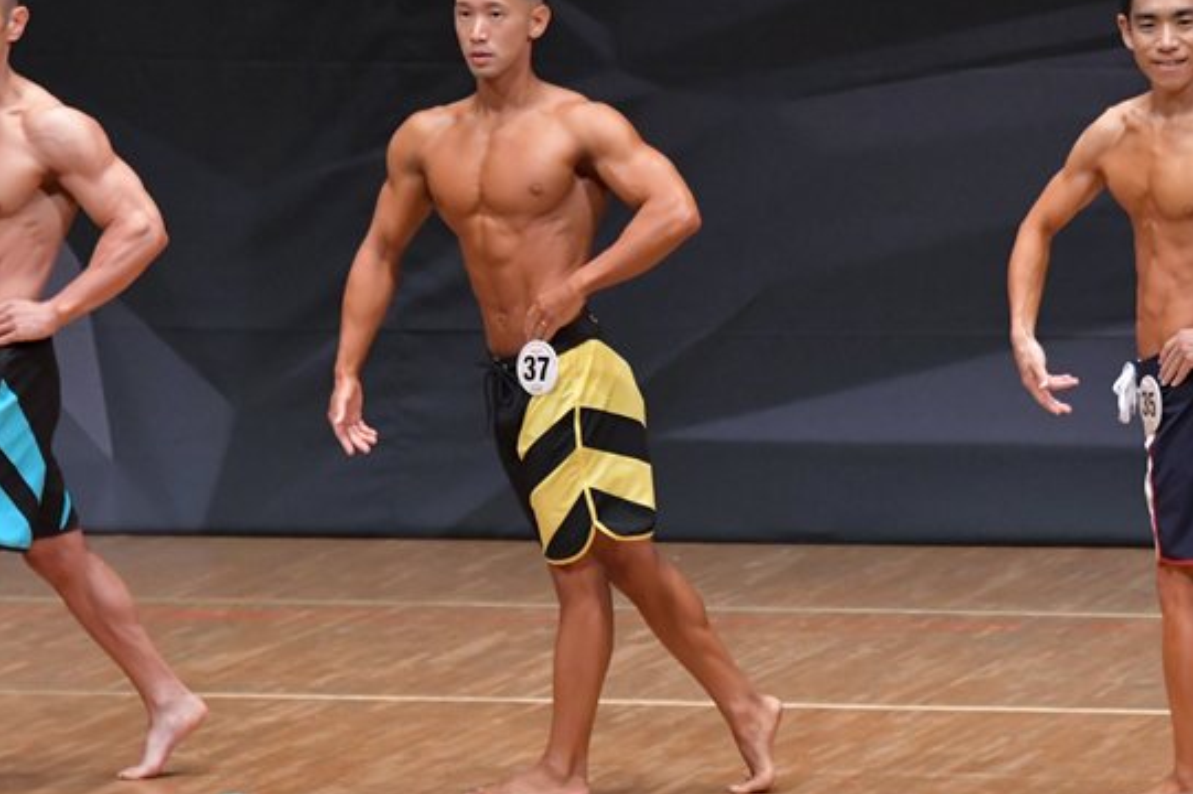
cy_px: 417
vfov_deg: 3.5
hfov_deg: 5.3
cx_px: 711
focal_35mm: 387
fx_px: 12816
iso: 6400
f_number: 5.6
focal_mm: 180
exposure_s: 1/400
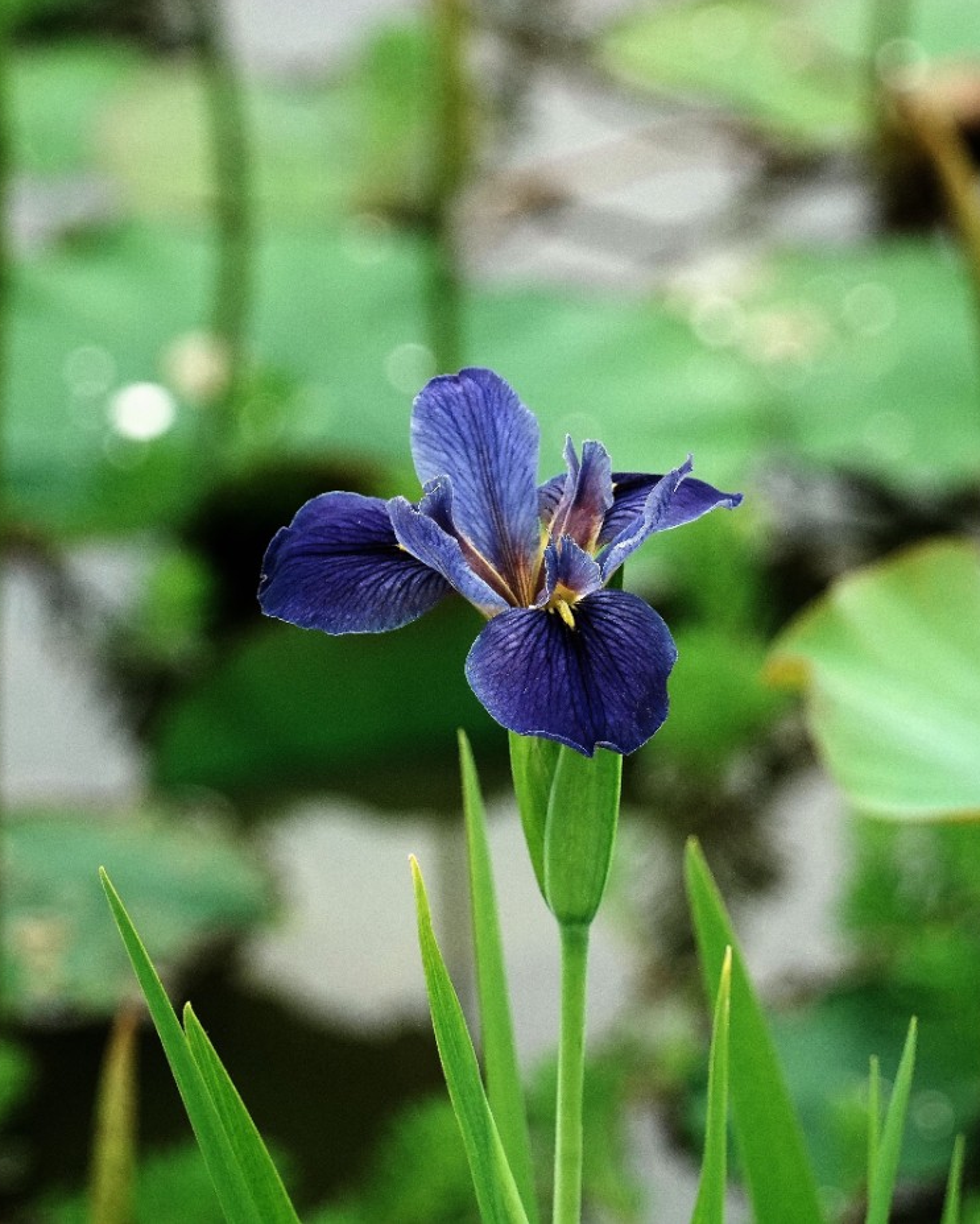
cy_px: 610
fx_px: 10255
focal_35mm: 283
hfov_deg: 5.5
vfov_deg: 6.8
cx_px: 566
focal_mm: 200
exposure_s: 1/400
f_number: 5.6
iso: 800
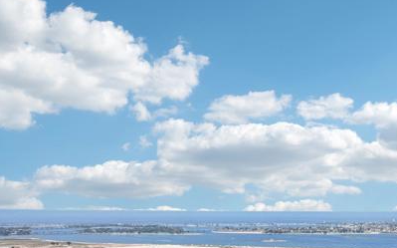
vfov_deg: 34.1
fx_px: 389
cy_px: 202
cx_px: 285
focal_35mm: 36
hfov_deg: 52.3
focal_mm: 8.38
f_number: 2.8
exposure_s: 1/2500
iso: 110
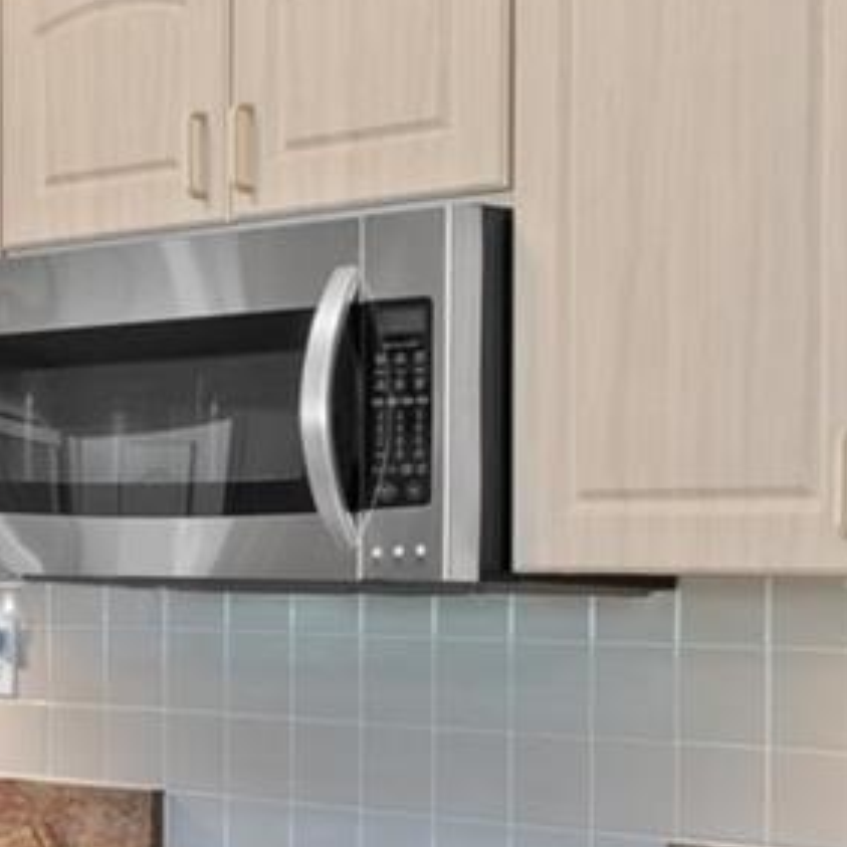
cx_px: -485
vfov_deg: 18.2
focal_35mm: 95
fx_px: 2634
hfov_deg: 16.4
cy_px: 552
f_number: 9
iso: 250
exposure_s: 1/2
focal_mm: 13.1
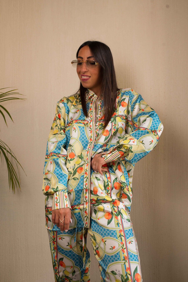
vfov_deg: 54.4
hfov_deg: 37.9
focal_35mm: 35
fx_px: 274
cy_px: 141
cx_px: 94
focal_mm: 35
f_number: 5.6
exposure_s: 1/320
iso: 800
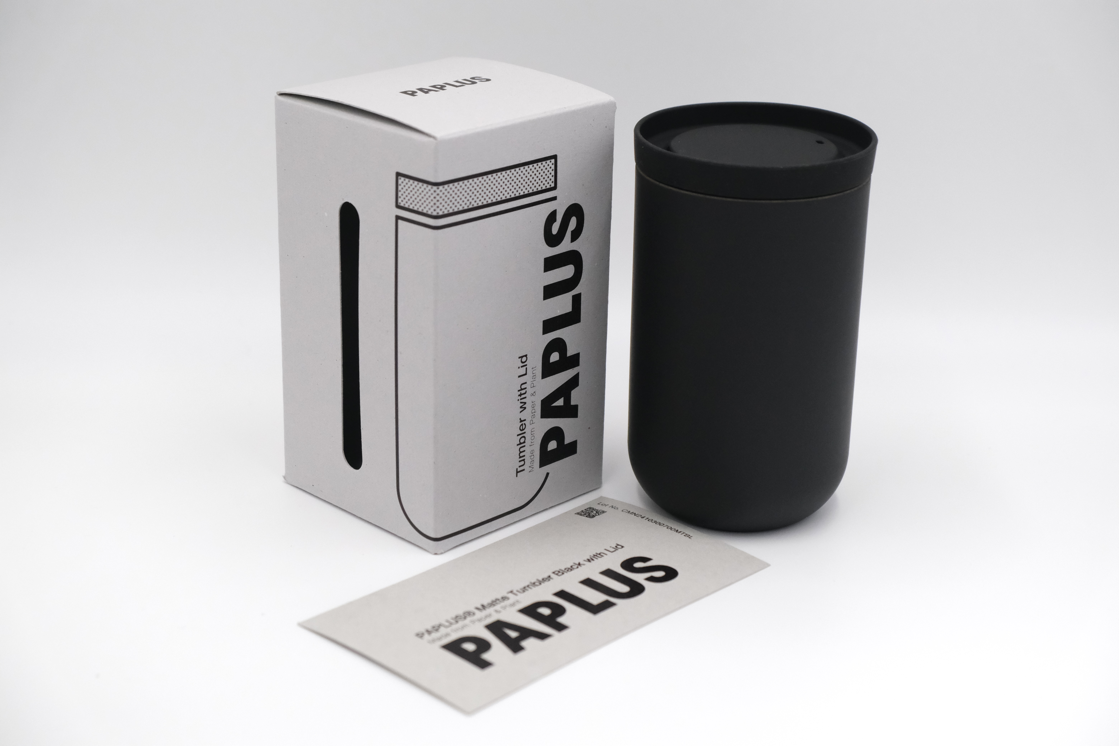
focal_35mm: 66
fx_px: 2051
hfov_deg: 30.5
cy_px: 373
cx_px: 560
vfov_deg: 20.6
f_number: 4.7
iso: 3200
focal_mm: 43.9
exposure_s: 1/2500
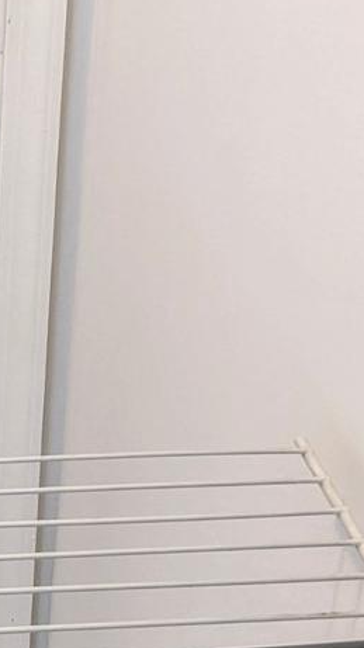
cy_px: 72
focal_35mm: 98
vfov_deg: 21.3
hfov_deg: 11.8
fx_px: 1683
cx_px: -173
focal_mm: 4.38
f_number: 1.73
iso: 270
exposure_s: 1/24
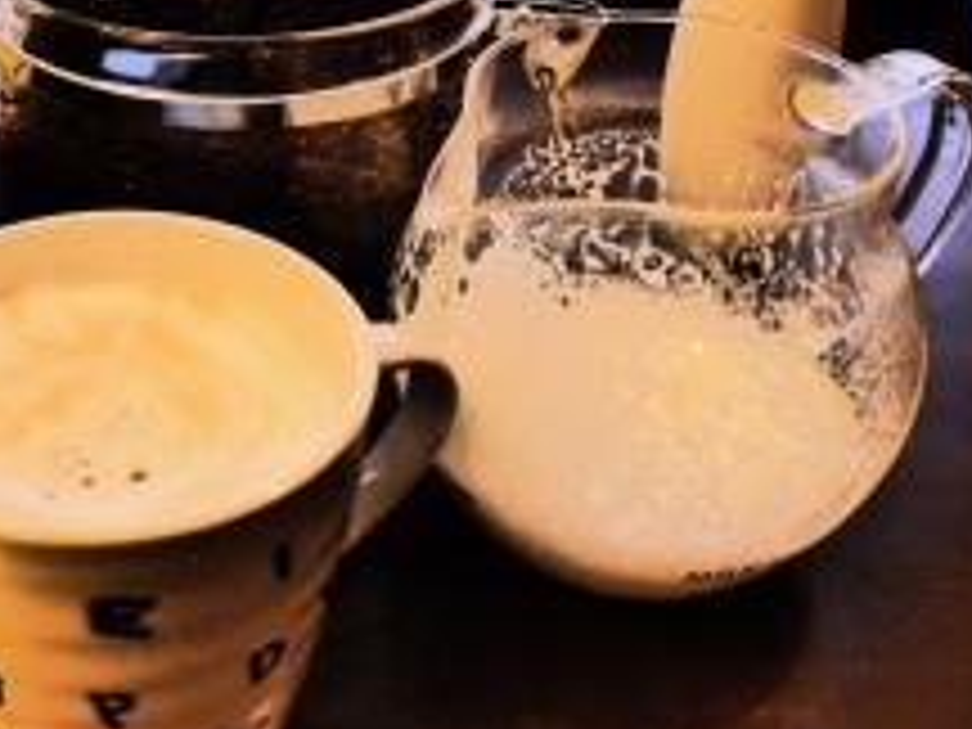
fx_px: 1629
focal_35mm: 58
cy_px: 140
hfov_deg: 31.9
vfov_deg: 24.8
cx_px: 126
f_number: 3.5
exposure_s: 1/60
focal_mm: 14
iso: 500
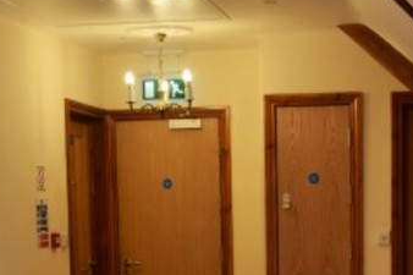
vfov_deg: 14.5
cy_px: 345
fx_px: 1043
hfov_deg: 22.3
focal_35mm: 91
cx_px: 254
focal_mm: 20
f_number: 4
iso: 400
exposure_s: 1/60
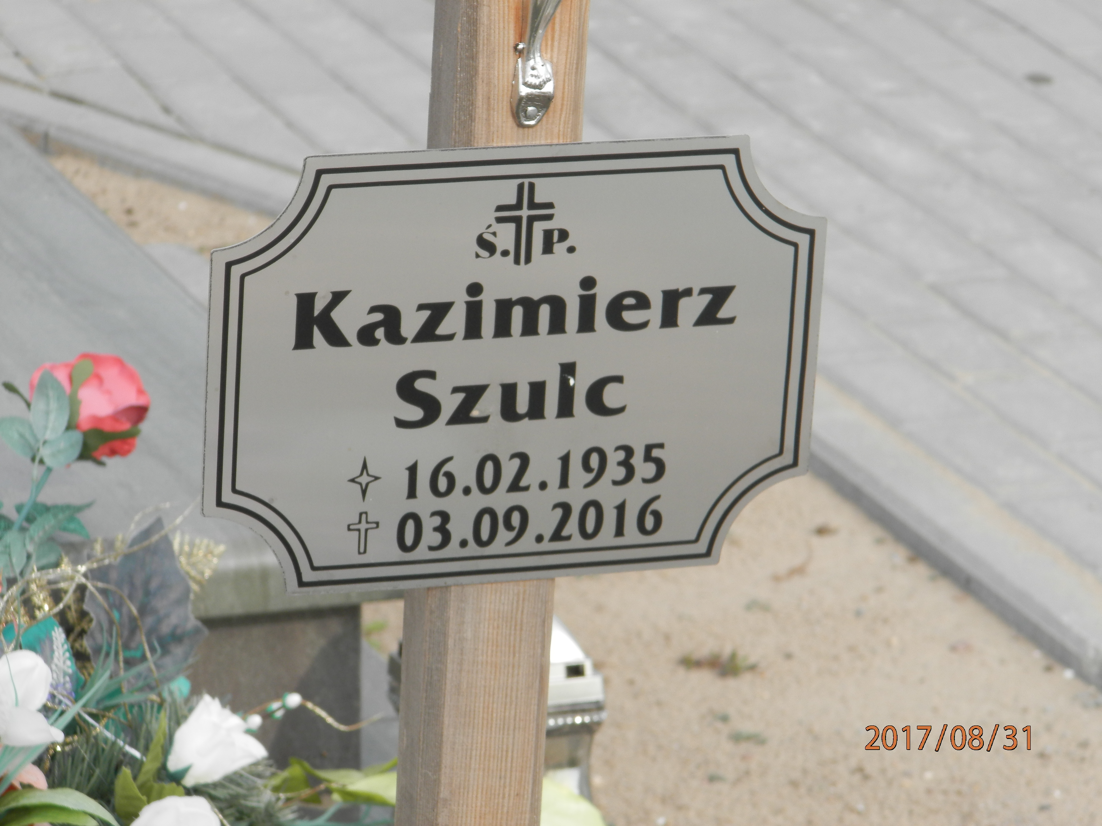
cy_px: 413
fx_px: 5730
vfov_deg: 8.2
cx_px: 551
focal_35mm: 180
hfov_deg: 11.0
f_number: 5.1
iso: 80
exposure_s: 1/250
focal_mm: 32.1
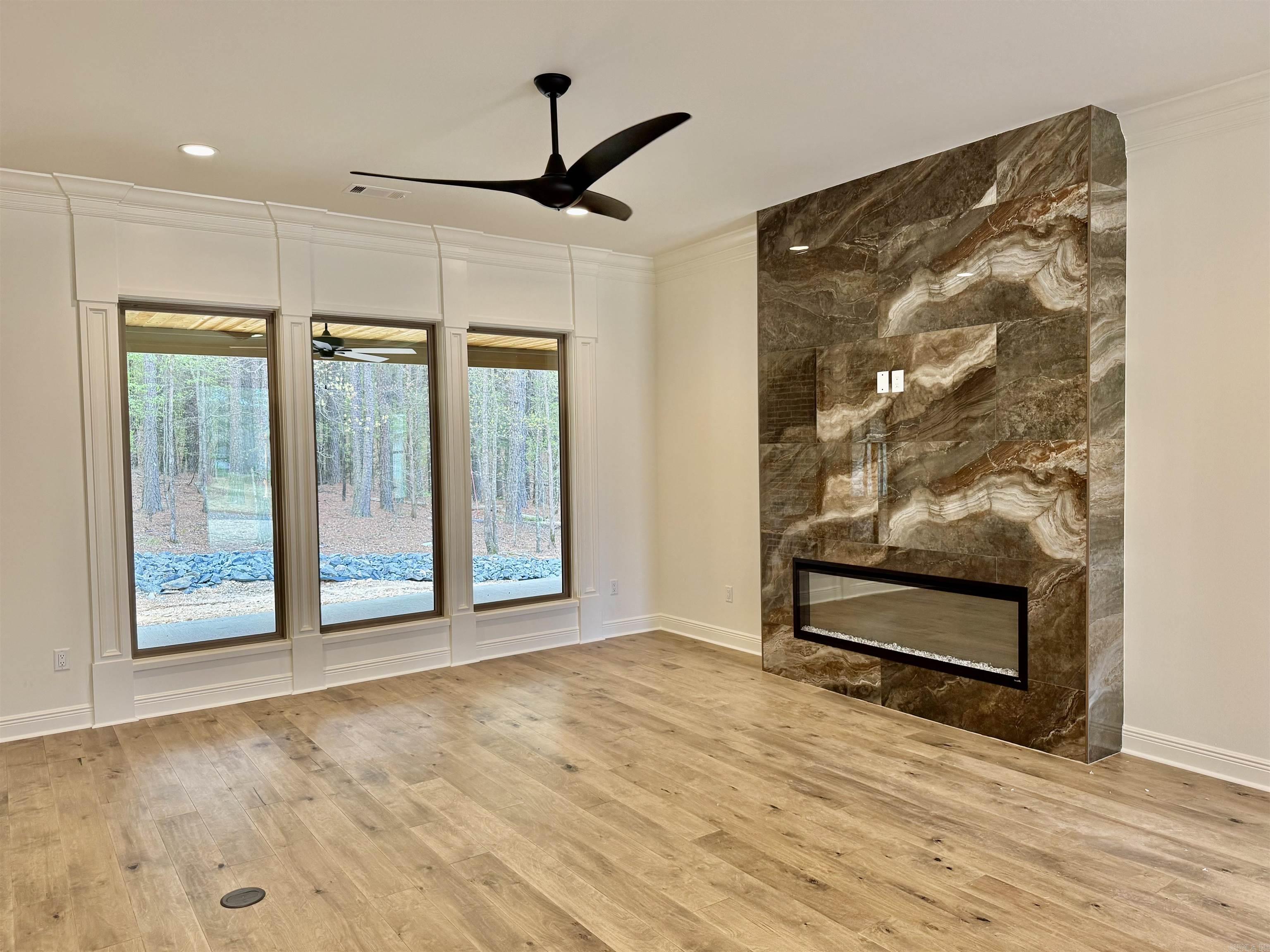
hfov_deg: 71.6
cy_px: 476
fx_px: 881
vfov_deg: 56.8
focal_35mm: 24
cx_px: 635
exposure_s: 1/120
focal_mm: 6.76
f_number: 1.78
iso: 125
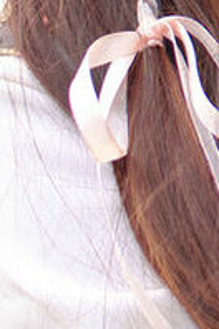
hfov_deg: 3.4
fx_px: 3622
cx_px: 629
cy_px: -290
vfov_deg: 5.1
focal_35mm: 397
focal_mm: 50
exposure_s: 1/320
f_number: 1.8
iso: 100
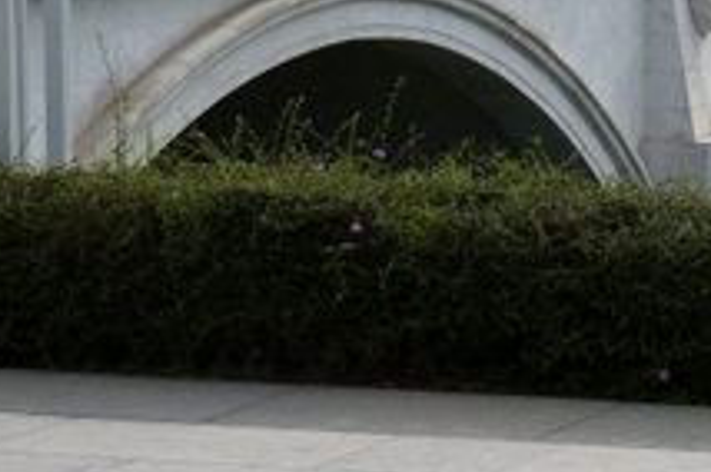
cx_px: 904
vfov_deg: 6.2
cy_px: -148
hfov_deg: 9.2
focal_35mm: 219
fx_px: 4328
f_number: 16
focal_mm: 49
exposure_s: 1/200
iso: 200
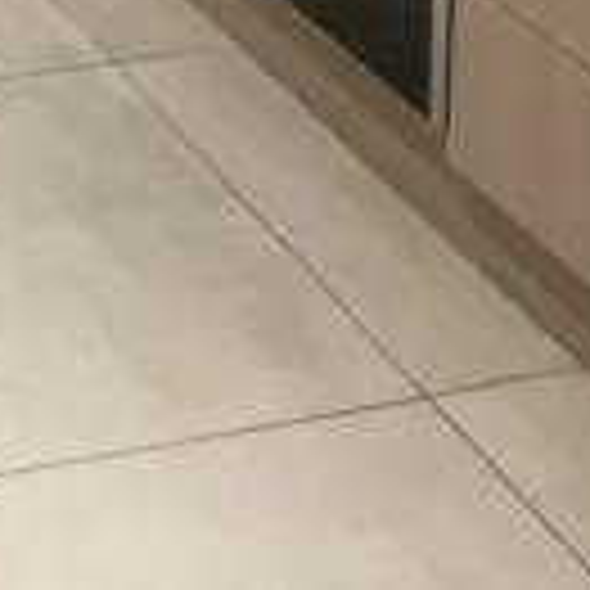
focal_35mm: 106
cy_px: -944
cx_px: -428
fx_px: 2044
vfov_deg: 12.1
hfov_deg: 14.6
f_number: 4.5
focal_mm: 16
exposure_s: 1/100
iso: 1250
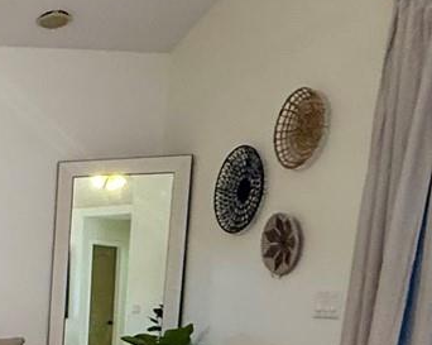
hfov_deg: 25.4
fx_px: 818
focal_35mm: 64
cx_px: -134
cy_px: 422
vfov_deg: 21.9
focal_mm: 2.22
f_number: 2.2
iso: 500
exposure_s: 1/60
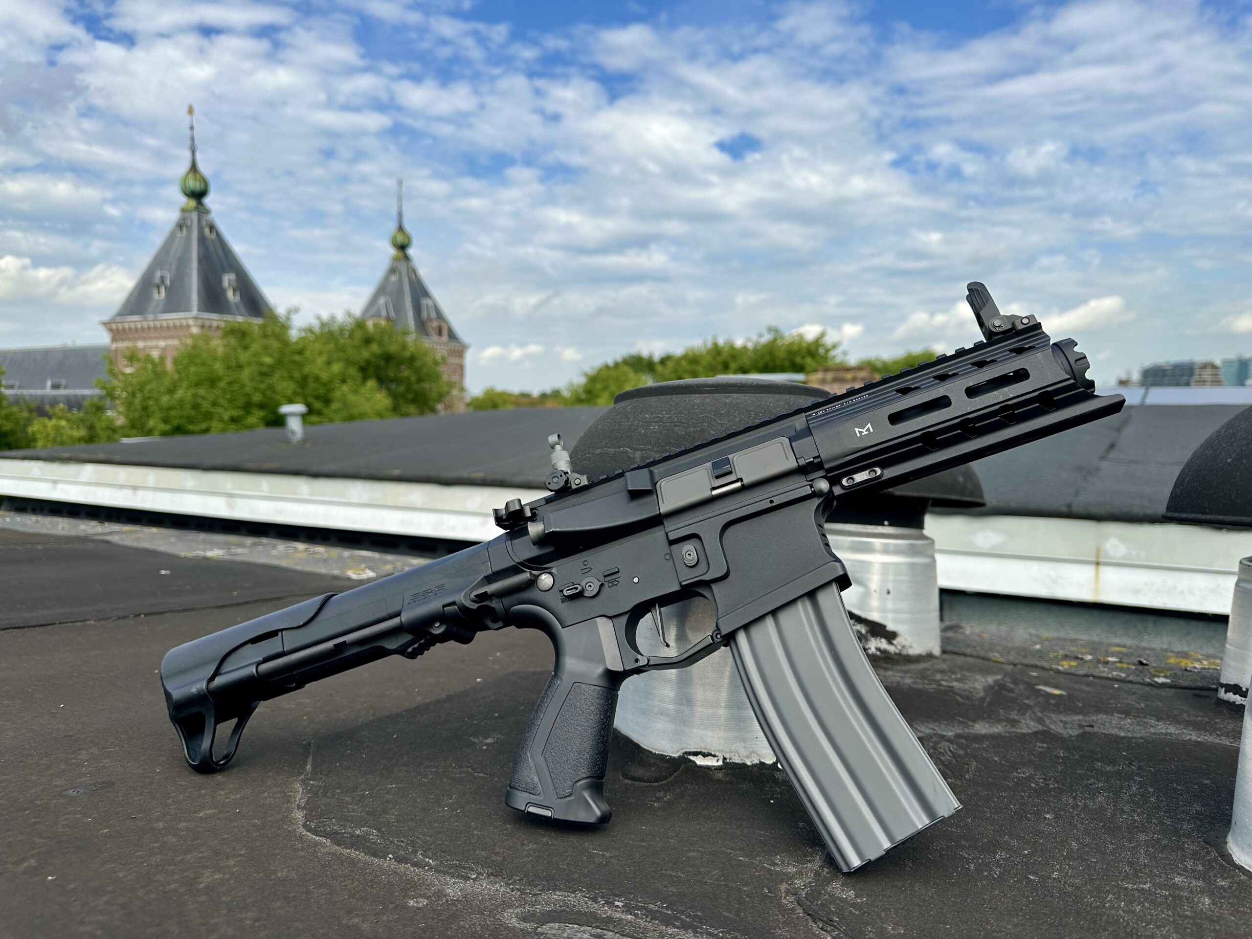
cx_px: 626
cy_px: 470
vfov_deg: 56.8
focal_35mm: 24
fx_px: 868
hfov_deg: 71.6
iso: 80
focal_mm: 6.86
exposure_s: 1/4016
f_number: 1.78
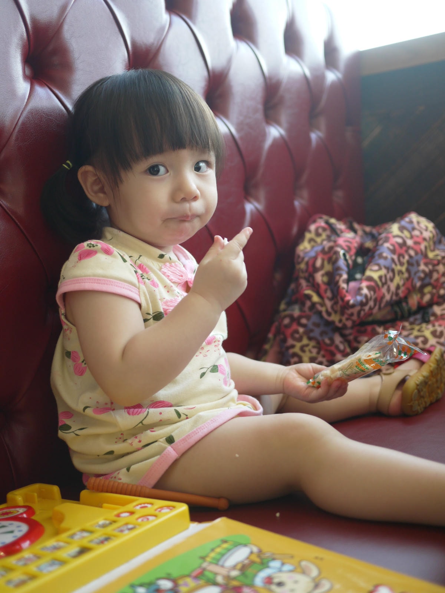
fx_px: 686
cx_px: 222
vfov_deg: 46.8
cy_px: 296
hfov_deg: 36.0
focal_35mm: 40
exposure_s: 1/100
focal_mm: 20
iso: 160
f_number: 1.7
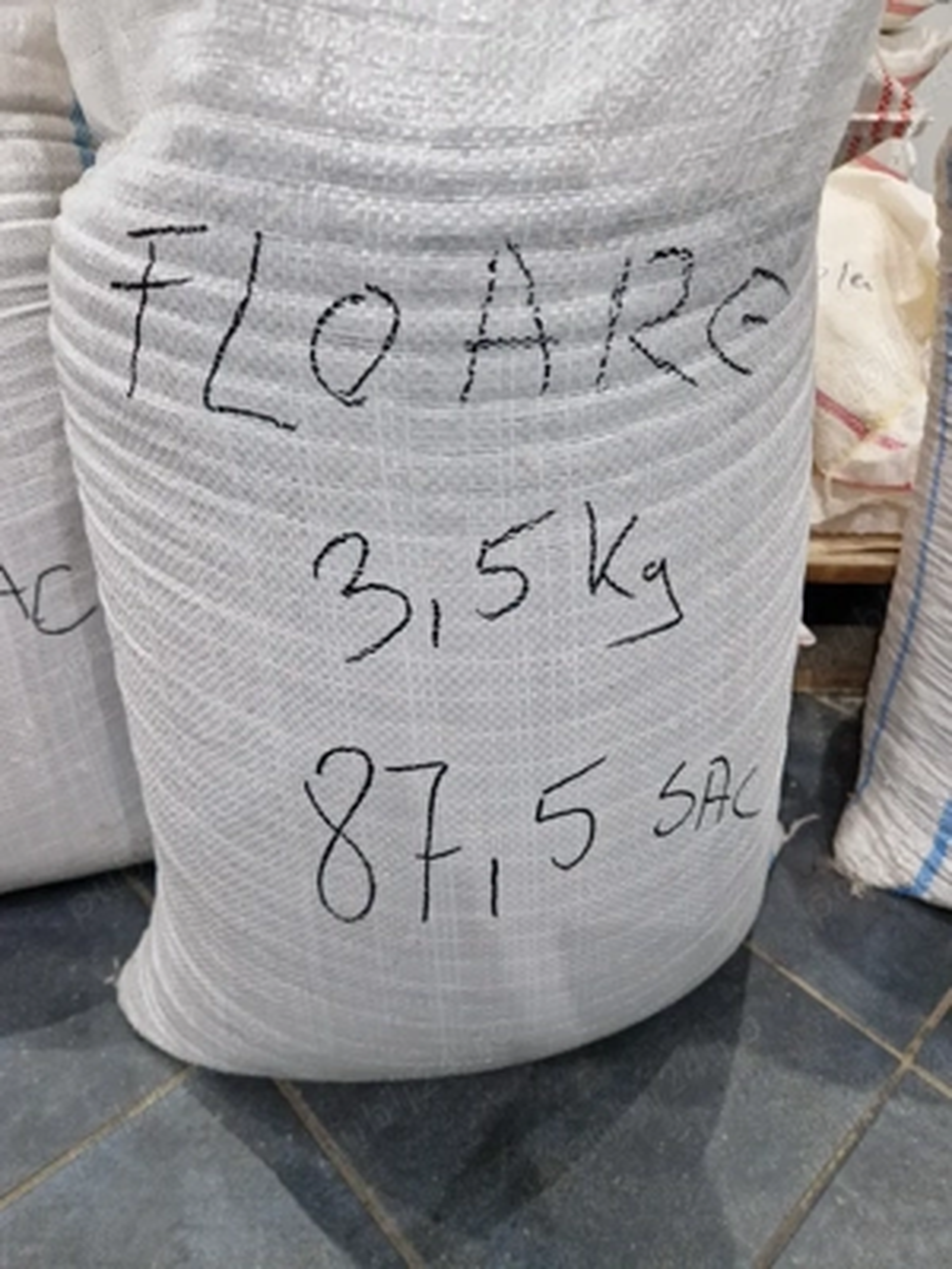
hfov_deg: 58.9
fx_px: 843
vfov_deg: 73.9
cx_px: 476
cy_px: 634
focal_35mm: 23
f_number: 1.8
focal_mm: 5.4
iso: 640
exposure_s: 1/100
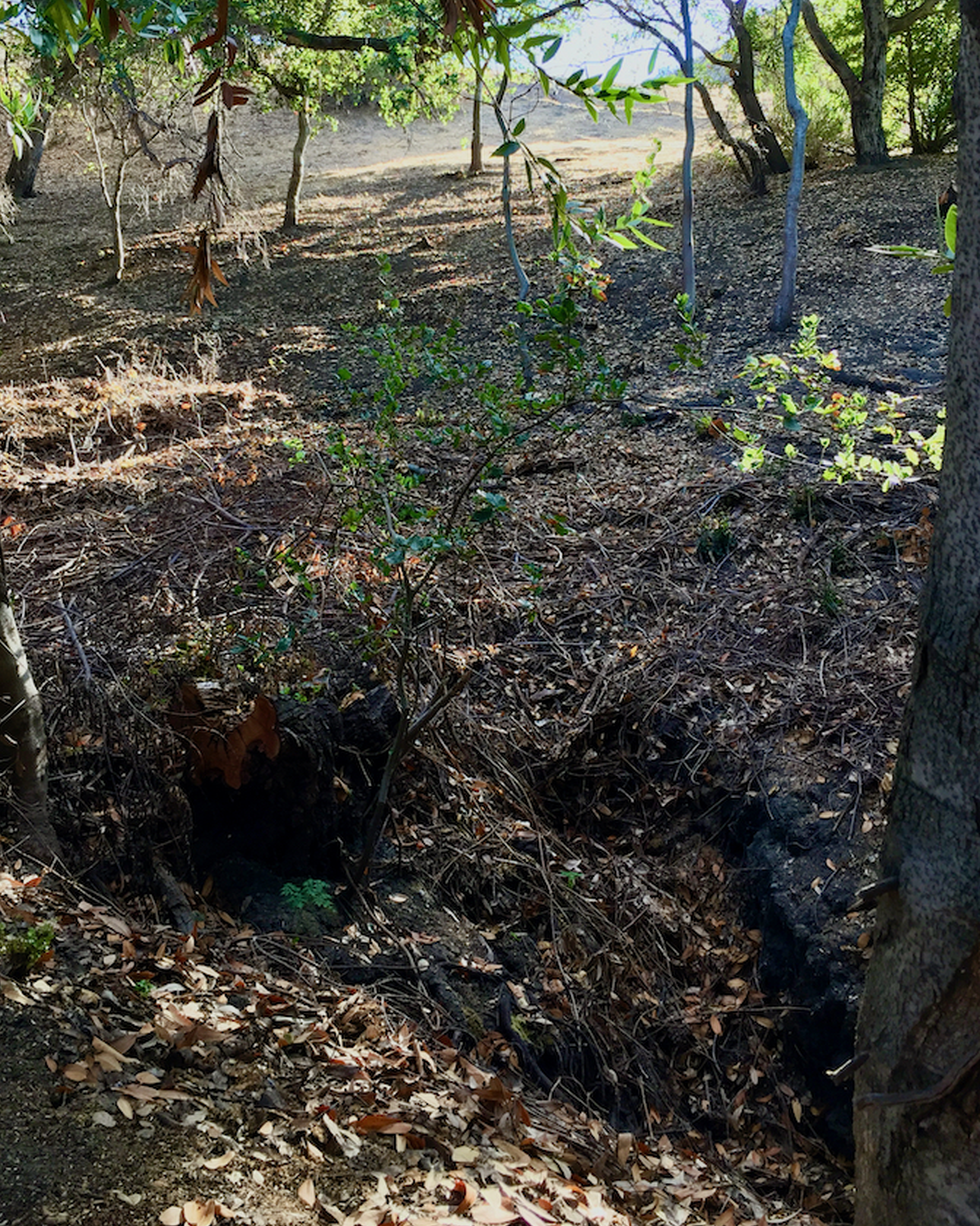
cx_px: 481
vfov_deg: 49.7
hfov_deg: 41.1
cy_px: 451
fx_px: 1305
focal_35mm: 36
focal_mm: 4.15
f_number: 2.2
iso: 50
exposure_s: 1/120
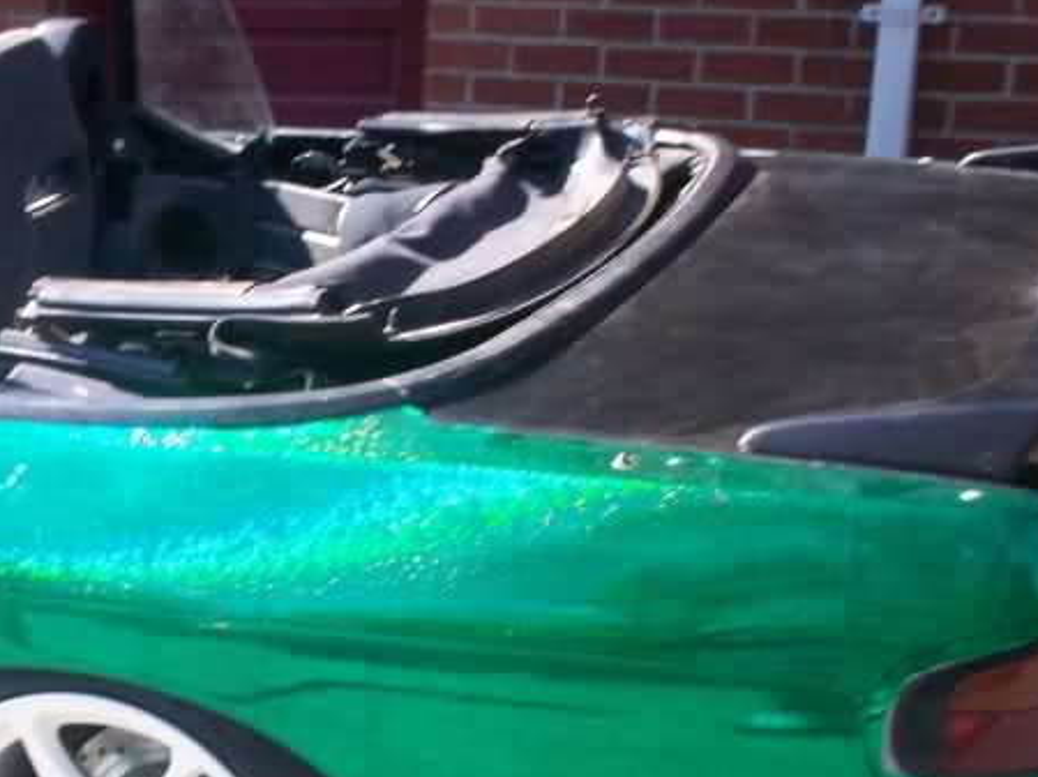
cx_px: -5
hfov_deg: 22.9
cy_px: 489
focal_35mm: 82
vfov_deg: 17.9
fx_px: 2458
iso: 100
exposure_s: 1/111
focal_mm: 6
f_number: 4.5
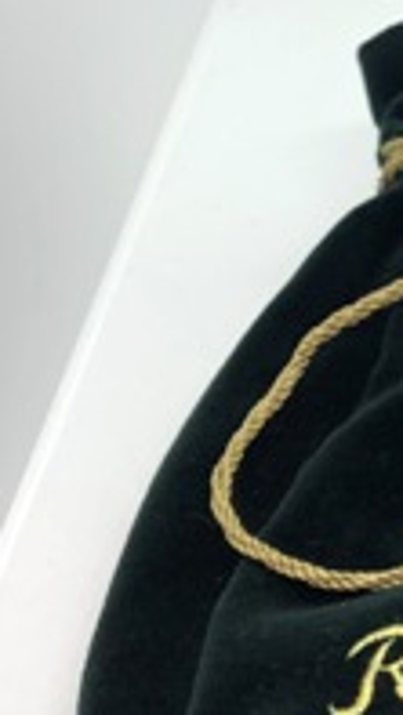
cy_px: 113
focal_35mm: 99
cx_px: 860
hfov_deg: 10.9
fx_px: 1878
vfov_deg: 21.2
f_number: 1.8
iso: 50
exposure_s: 1/120
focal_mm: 3.99
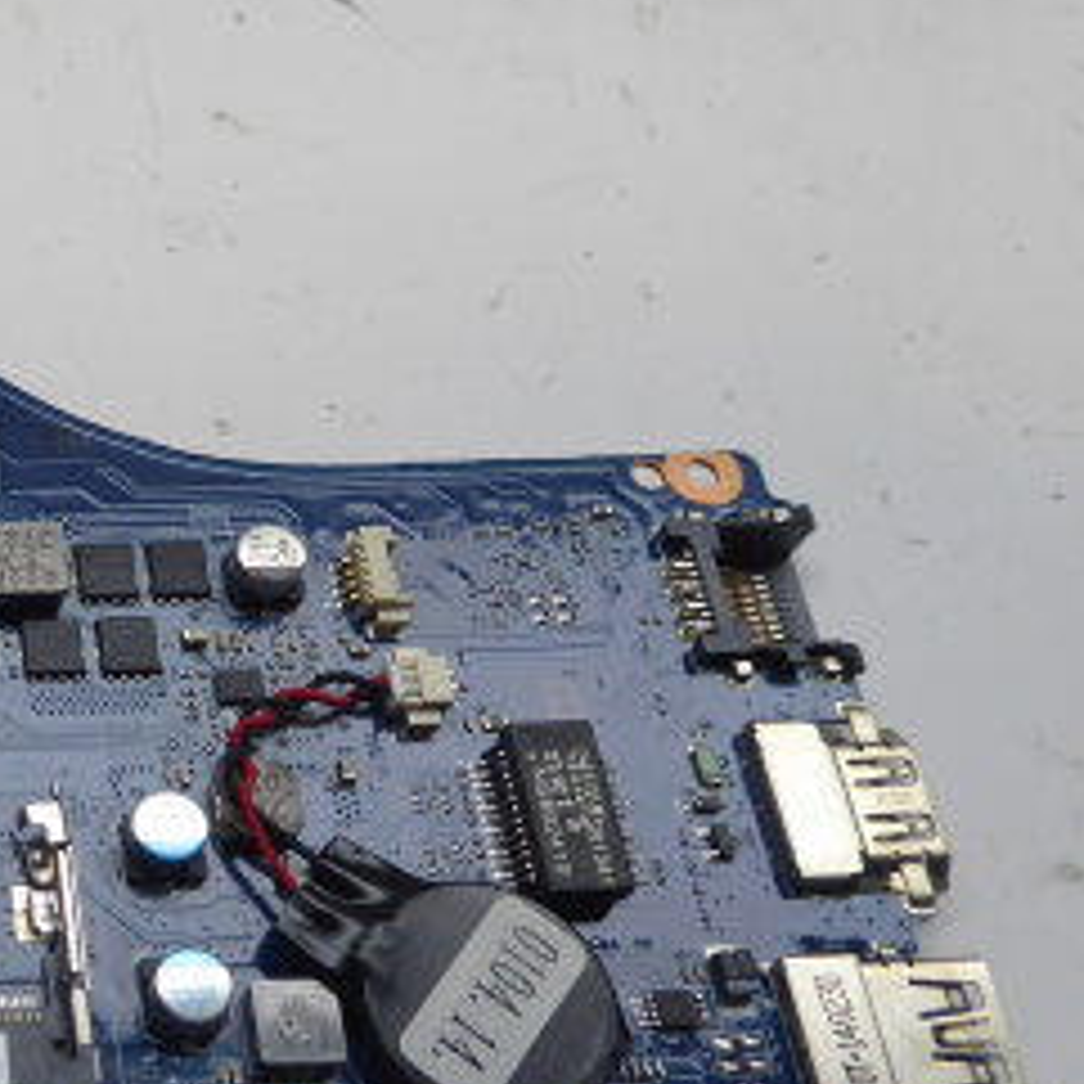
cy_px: 616
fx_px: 1949
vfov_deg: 31.0
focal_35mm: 55
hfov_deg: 27.1
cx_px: -247
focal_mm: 4.3
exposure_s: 1/100
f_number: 3.3
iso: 80
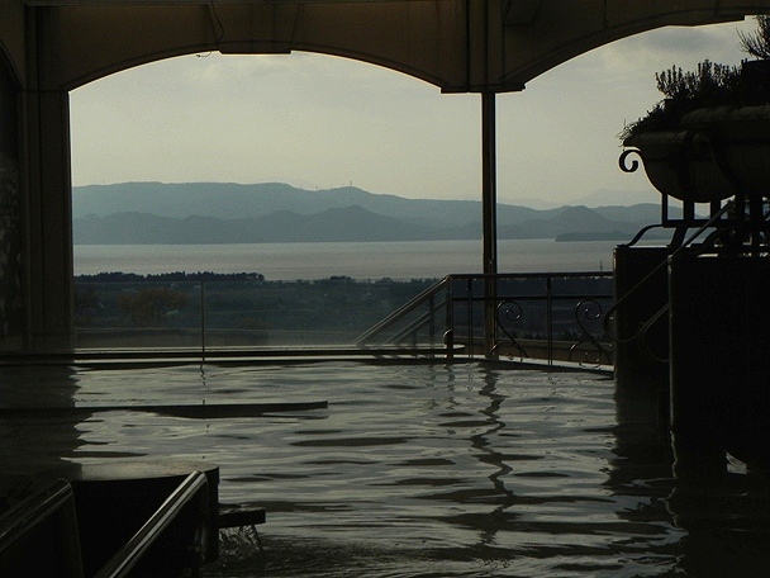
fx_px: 2603
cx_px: 385
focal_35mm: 117
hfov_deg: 16.8
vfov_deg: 12.7
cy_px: 289
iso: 200
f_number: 8
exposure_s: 1/2000
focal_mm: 20.8
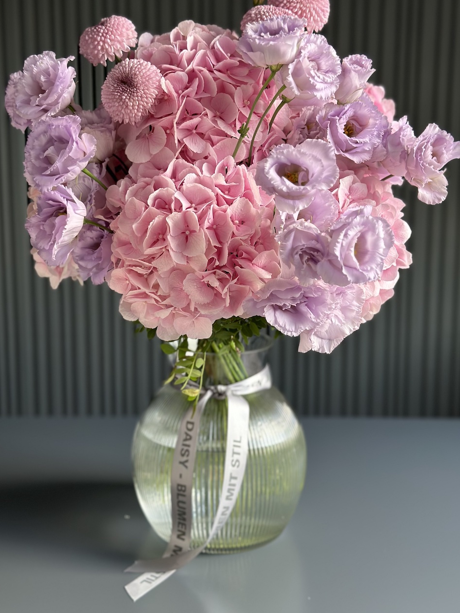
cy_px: 264
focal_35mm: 55
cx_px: 216
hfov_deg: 26.6
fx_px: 974
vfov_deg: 34.9
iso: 125
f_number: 1.78
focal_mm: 6.86
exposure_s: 1/83
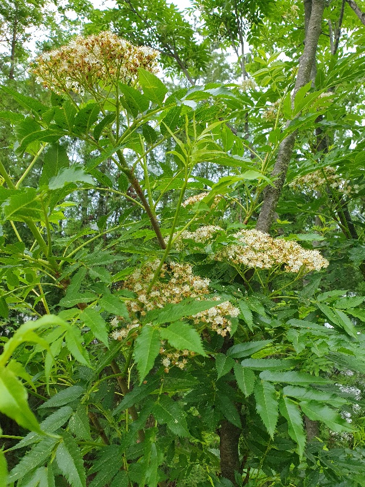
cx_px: 182
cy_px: 244
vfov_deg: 67.3
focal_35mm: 26
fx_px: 366
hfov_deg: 53.0
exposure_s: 1/120
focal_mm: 4.32
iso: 100
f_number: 2.4
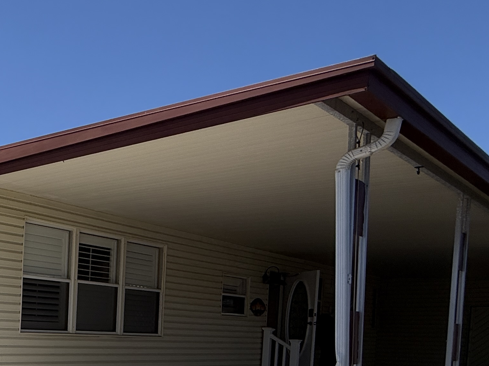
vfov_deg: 35.6
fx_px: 523
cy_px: 349
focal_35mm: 37
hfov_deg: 38.5
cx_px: -84
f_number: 2.2
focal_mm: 2.22
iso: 50
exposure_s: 1/3460
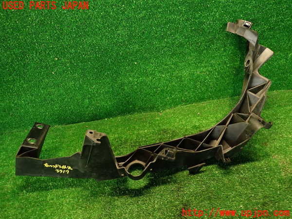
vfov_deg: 54.9
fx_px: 211
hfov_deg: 69.4
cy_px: 110
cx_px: 146
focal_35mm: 25
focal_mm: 4.5
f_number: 2
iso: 400
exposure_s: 1/30
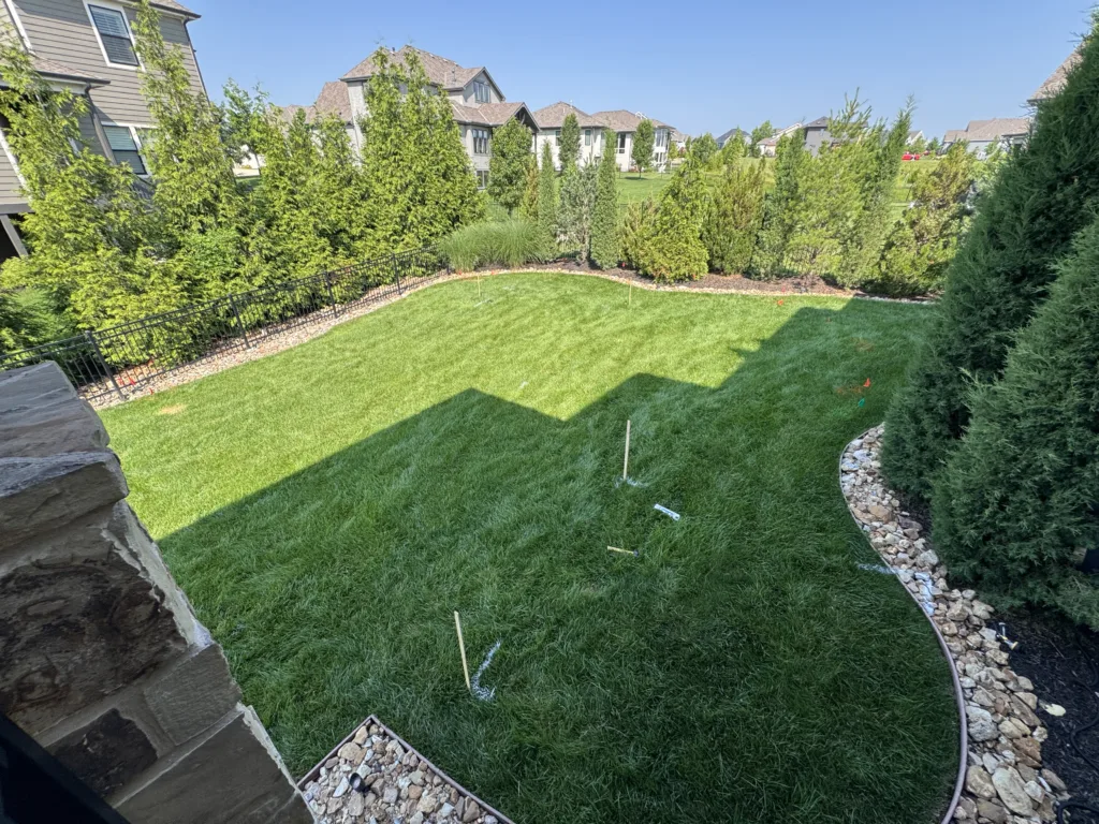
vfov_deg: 85.7
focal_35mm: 14
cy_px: 412
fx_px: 444
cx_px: 550
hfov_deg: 102.1
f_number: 2.2
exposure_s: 1/418
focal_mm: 2.22
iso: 40
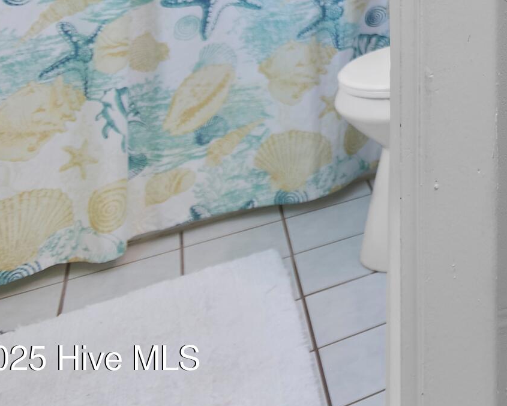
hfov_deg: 24.2
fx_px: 750
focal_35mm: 50
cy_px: -187
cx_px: 844
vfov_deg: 24.3
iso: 100
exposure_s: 1/4
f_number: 4.5
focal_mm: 10
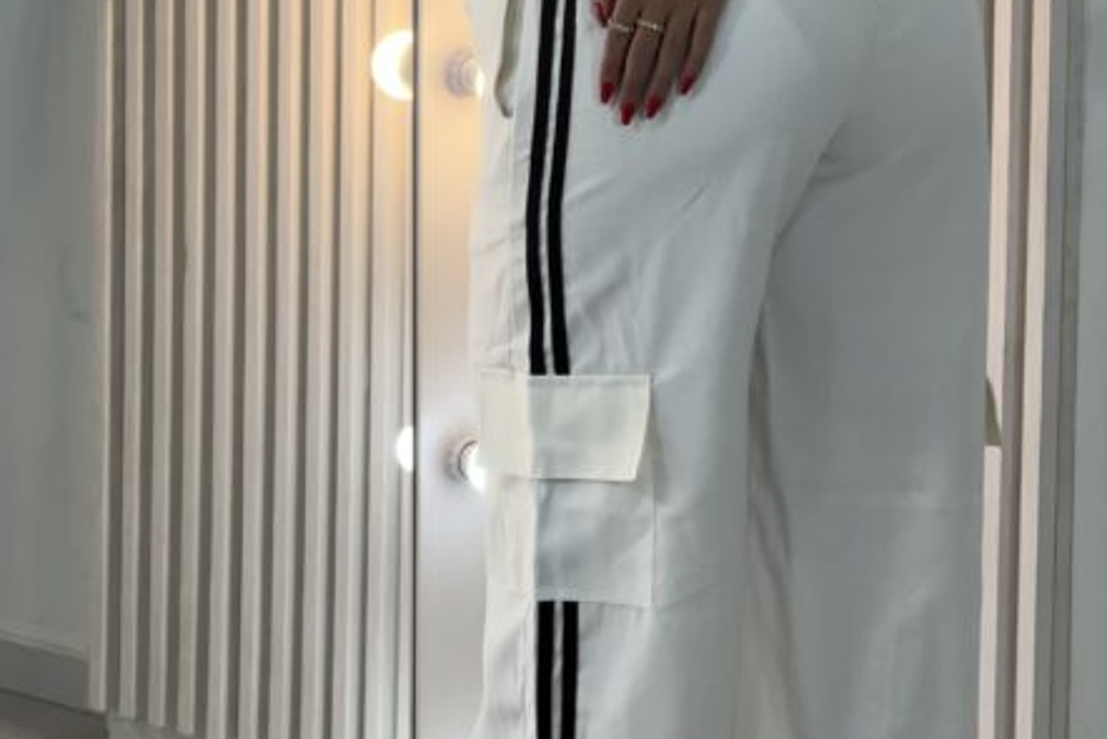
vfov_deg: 8.1
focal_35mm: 169
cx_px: 736
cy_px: 49
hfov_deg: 12.1
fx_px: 5198
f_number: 2.8
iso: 50
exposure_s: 1/120
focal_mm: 9
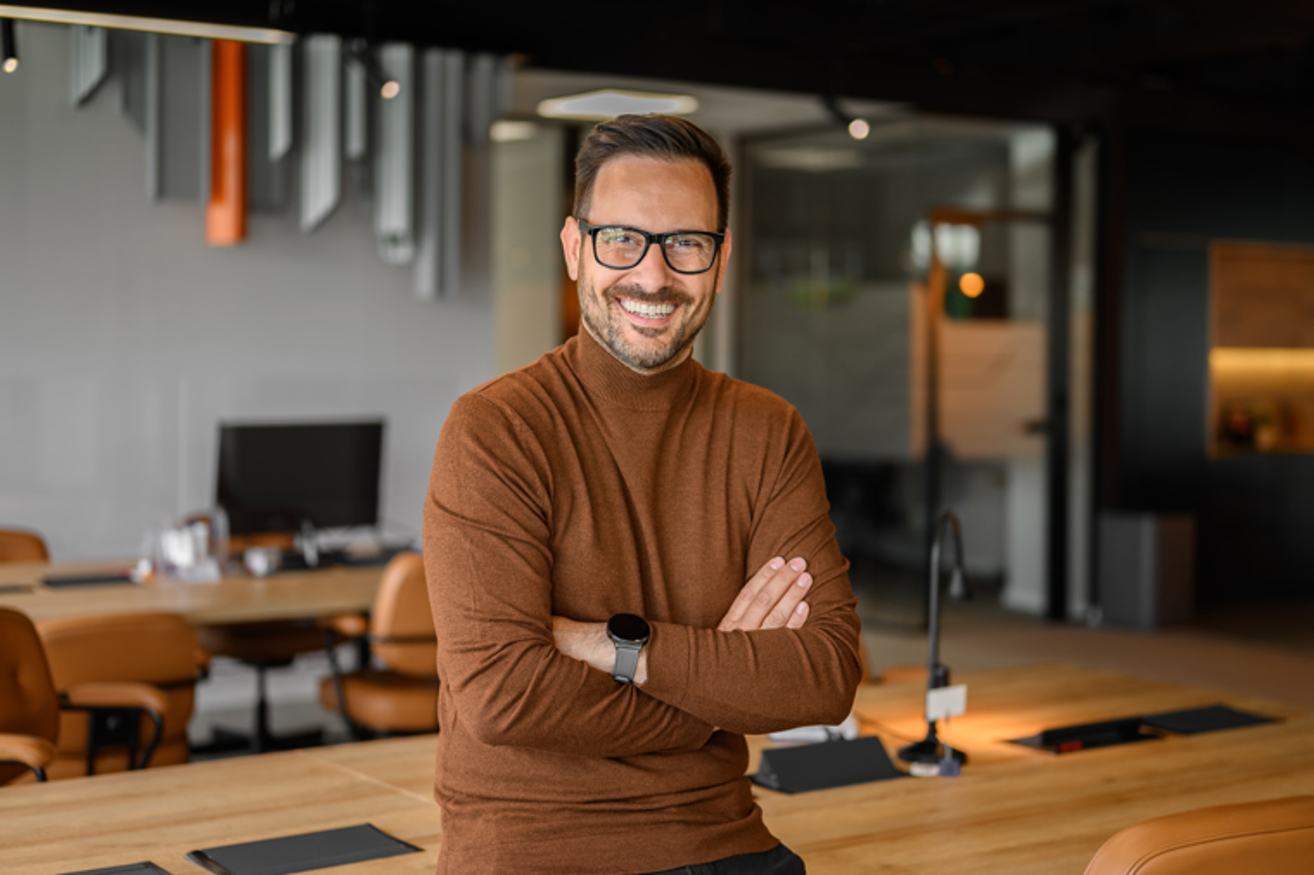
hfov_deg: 39.6
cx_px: 657
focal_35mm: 50
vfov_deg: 27.0
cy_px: 438
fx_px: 1824
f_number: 1.8
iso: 220
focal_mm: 50
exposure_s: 1/200
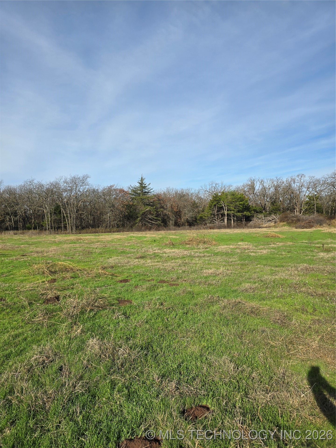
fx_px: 298
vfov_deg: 73.9
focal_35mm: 23
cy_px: 224
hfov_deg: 58.9
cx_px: 168
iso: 12
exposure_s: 1/1255
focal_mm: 6.3
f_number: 1.7
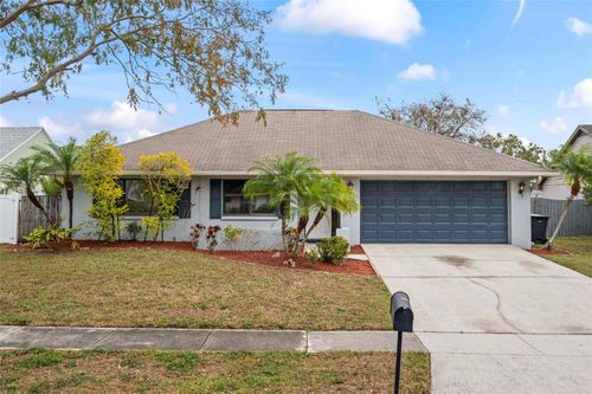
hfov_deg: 54.5
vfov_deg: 37.8
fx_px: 575
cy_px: 197
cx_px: 296
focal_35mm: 35
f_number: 9
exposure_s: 1/60
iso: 200
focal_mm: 35
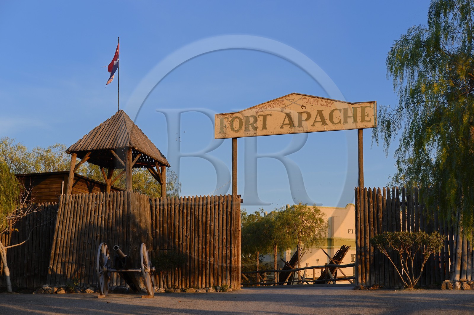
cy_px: 158
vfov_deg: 19.4
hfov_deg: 28.9
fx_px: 921
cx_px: 237
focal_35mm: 70
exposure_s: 1/200
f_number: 7.1
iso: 200
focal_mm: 70
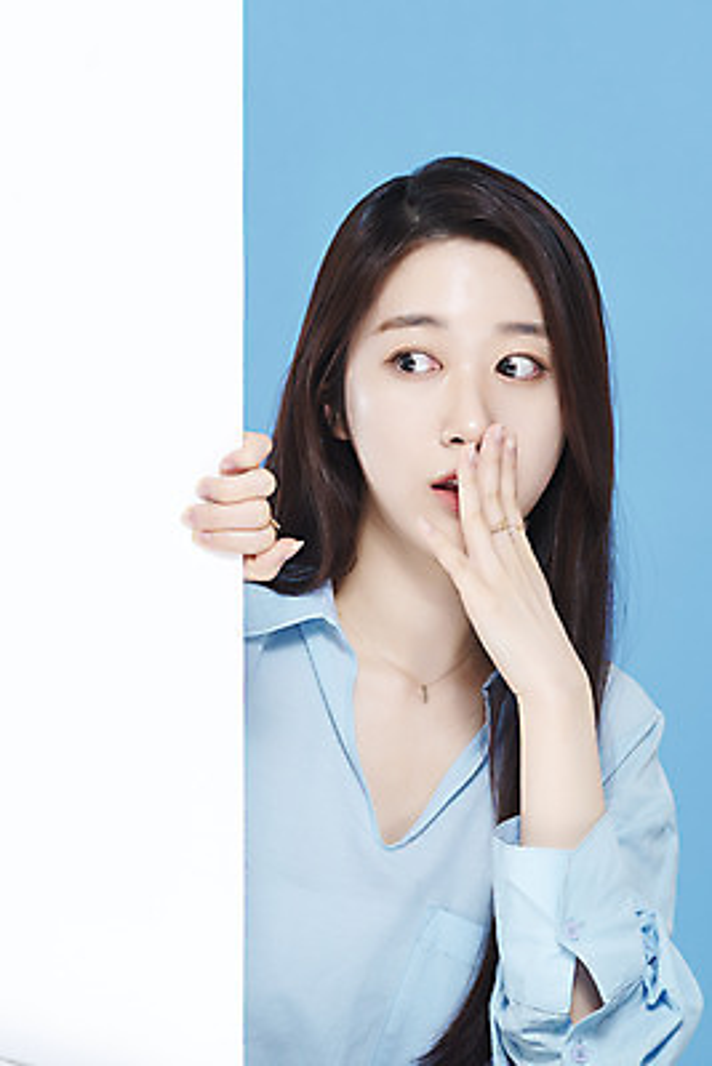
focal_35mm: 105
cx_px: 356
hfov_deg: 13.1
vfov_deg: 19.4
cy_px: 533
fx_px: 3112
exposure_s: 1/125
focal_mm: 105
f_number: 11
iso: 64
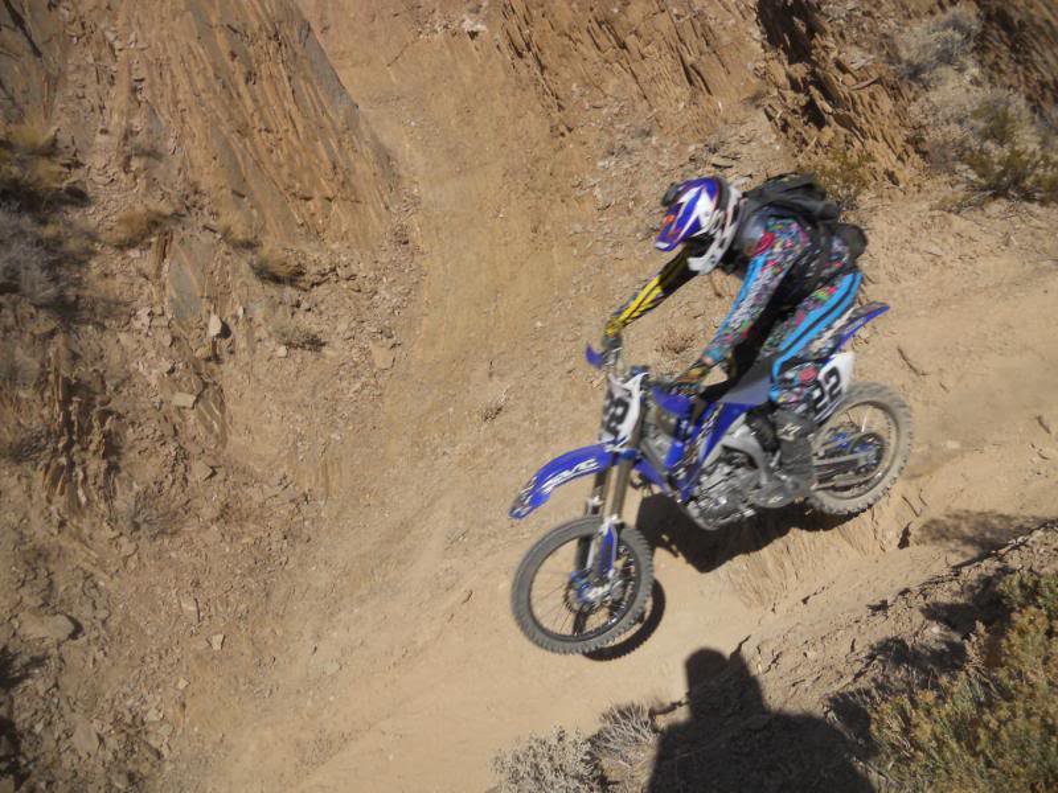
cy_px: 396
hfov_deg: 65.3
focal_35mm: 27
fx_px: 825
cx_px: 529
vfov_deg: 51.4
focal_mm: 4.9
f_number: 8
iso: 80
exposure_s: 1/320
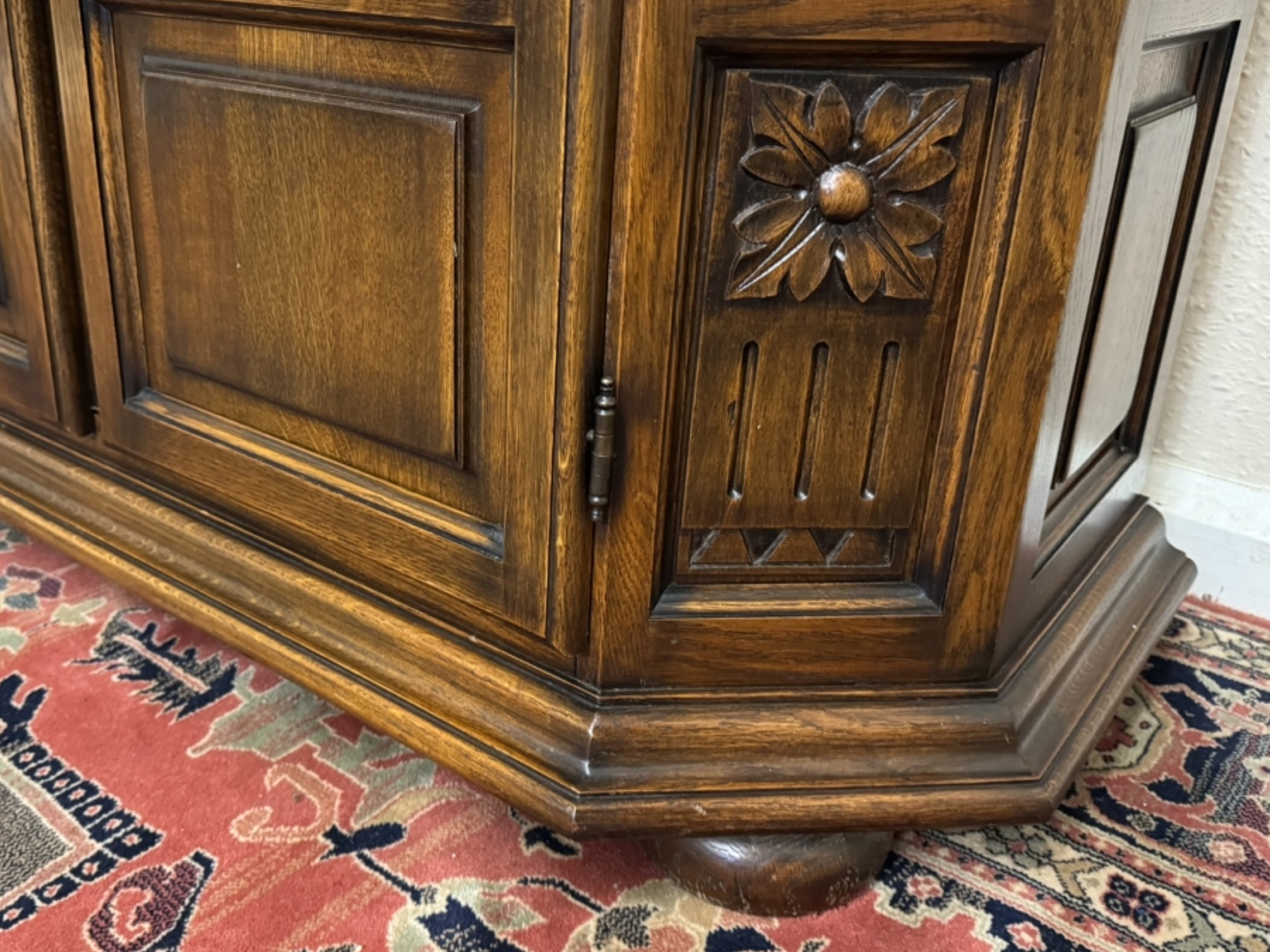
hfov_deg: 56.5
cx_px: 525
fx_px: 1174
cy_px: 417
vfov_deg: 44.1
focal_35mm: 32
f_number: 1.78
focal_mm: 6.76
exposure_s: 1/33
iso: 800
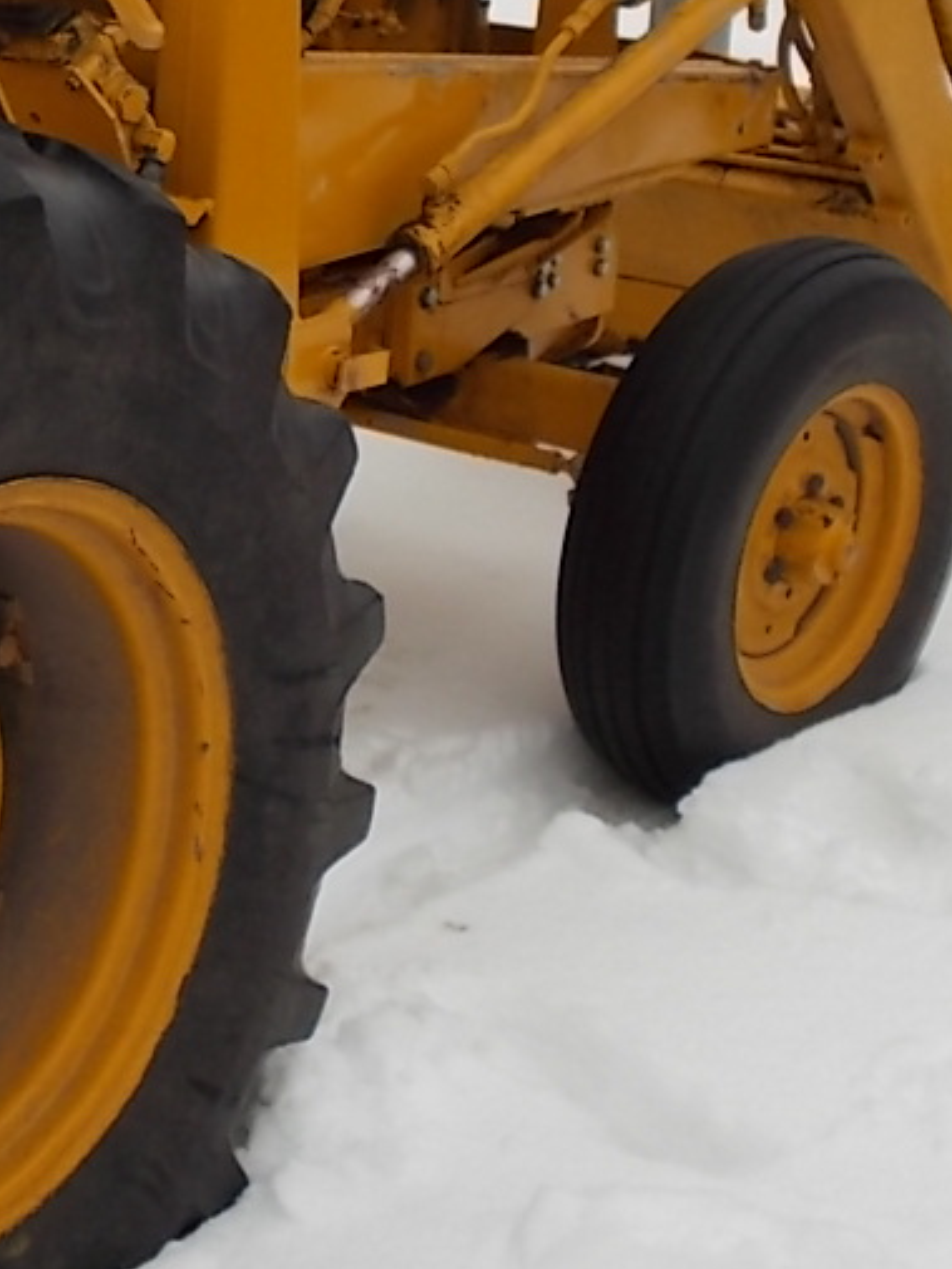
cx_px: 40
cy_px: 264
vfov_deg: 20.4
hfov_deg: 15.3
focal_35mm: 95
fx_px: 3482
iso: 80
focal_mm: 5.3
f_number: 3.4
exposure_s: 1/160
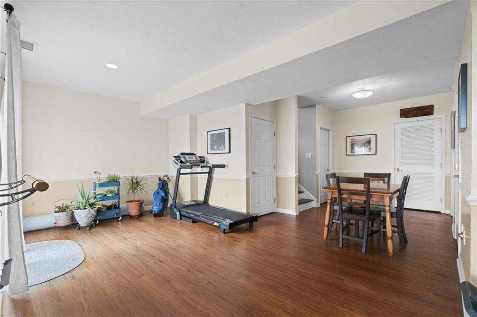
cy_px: 158
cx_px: 238
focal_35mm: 16
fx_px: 212
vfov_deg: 73.7
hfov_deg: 96.8
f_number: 8
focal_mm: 16
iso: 400
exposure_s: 1/6
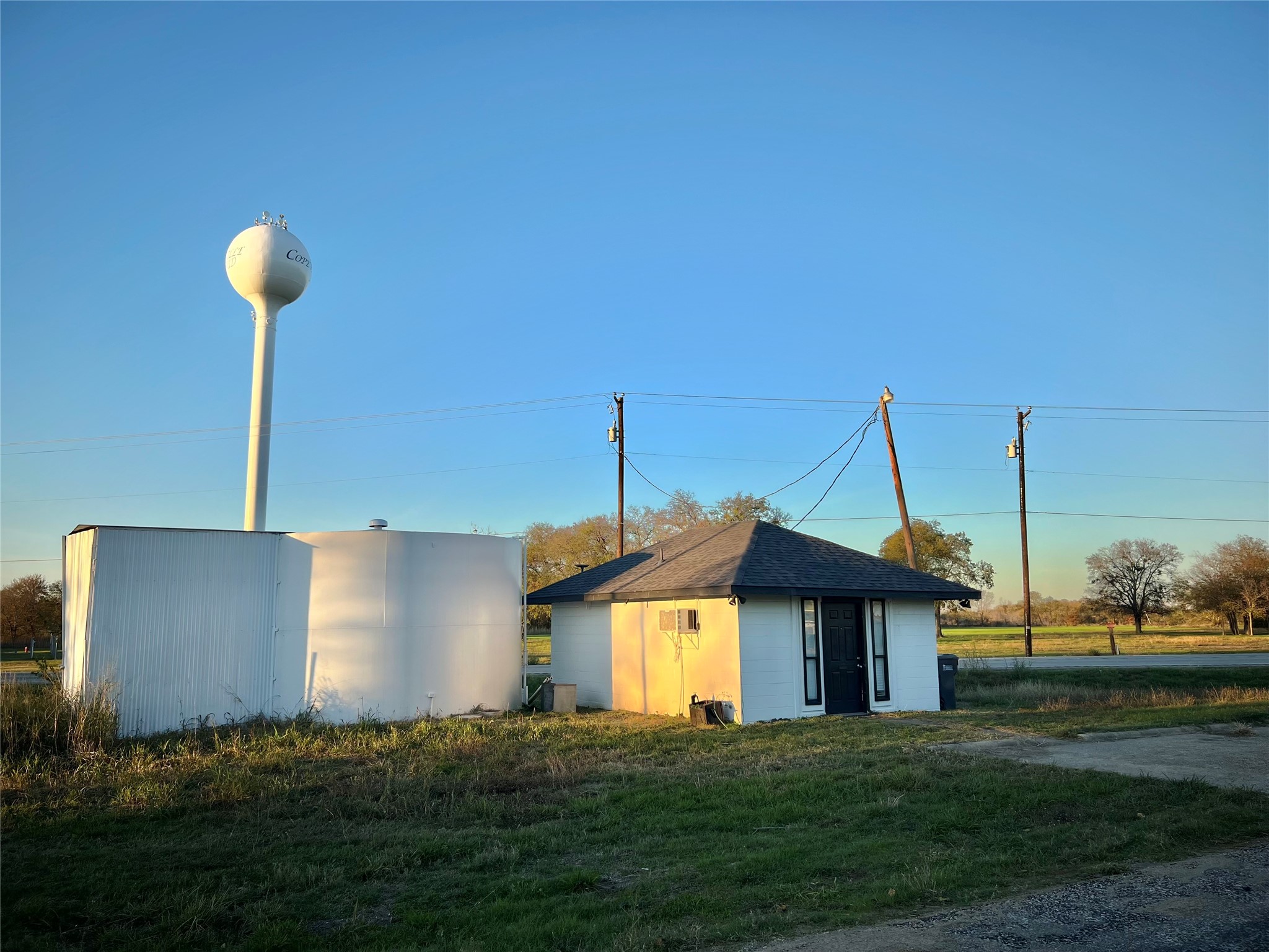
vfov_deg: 53.1
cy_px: 476
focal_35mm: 26
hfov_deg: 67.3
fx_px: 953
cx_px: 634
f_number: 1.5
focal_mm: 5.7
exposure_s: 1/1553
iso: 50
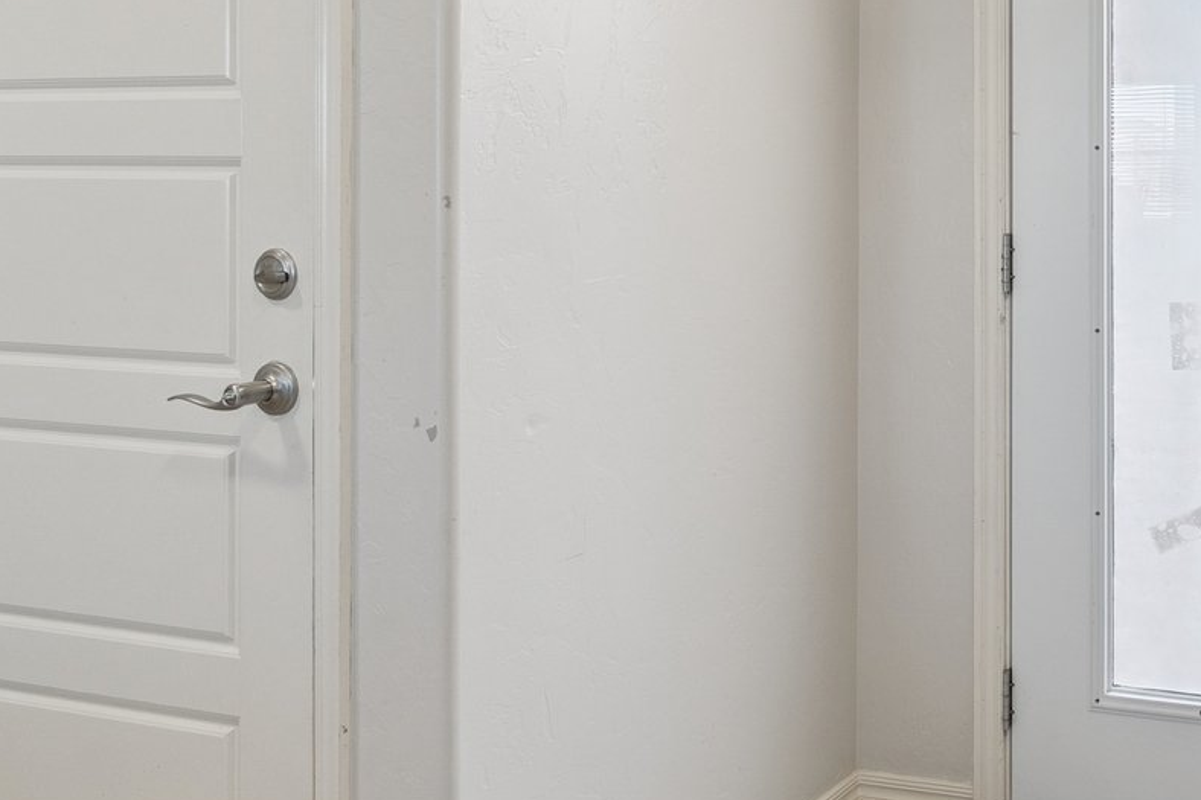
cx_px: 1204
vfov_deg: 33.5
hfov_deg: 42.7
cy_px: 203
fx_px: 1301
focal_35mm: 39
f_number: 6.3
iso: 200
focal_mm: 10
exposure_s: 1/60
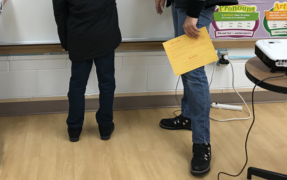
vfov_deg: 24.6
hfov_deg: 39.5
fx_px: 399
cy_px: 18
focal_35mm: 51
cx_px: 132
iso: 20
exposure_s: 1/30
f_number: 1.8
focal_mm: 3.99
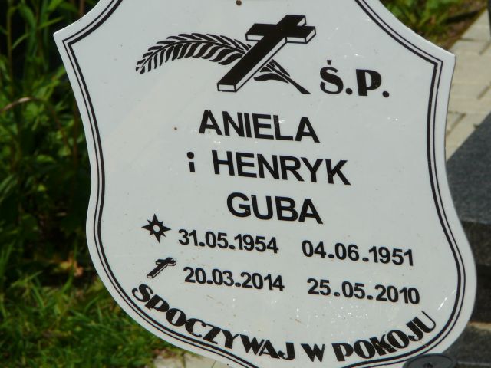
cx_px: 246
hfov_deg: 9.7
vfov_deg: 7.3
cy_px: 184
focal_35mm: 204
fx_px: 2894
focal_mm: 30.3
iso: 80
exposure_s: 1/640
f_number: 7.1
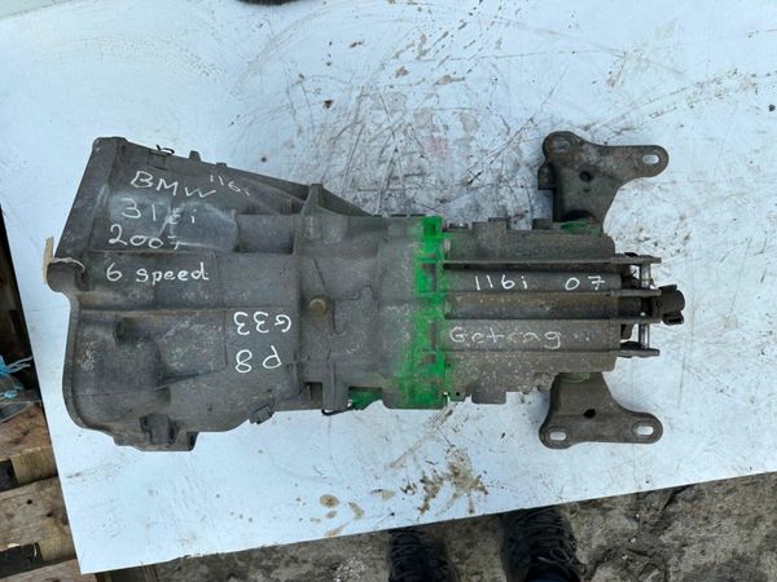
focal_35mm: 24
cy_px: 291
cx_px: 388
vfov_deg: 56.8
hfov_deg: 71.6
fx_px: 539
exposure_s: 1/2591
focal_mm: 6.86
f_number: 1.78
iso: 80
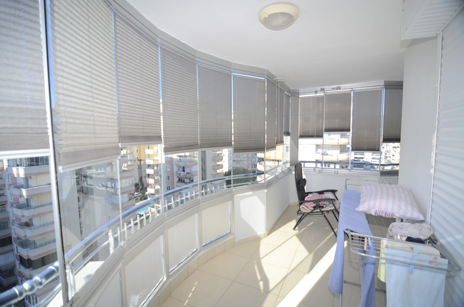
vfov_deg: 71.8
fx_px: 212
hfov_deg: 95.1
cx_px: 232
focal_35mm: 16
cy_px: 154
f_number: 2.8
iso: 400
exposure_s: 1/320
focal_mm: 11
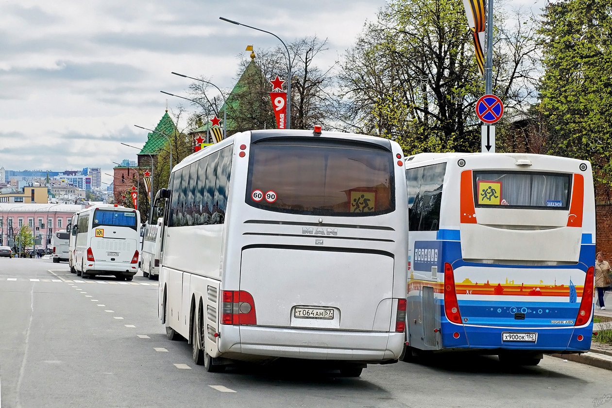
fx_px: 1785
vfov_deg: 13.0
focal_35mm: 105
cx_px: 306
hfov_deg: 19.5
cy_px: 204
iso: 200
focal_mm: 70
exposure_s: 1/500
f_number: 7.1
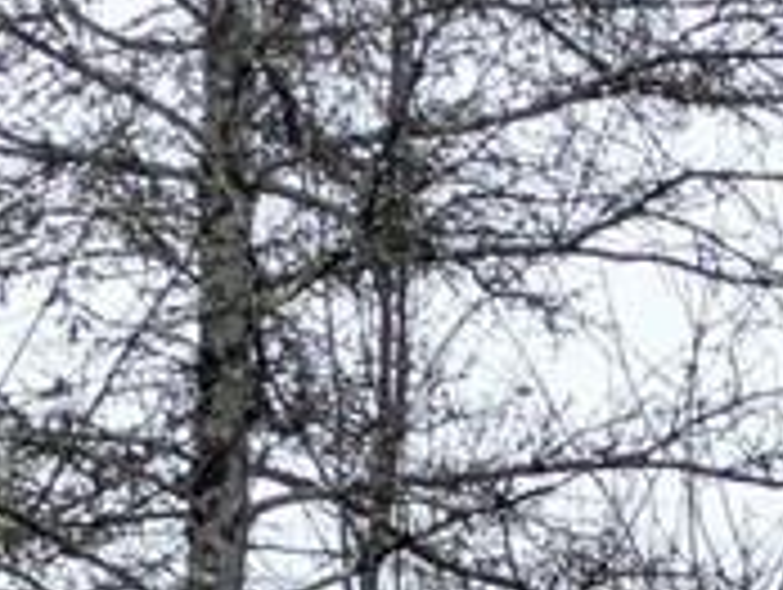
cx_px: 569
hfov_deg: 13.4
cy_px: 1491
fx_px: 3330
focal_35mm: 147
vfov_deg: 9.0
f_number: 1.89
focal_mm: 5.43
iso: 46
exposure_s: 1/229
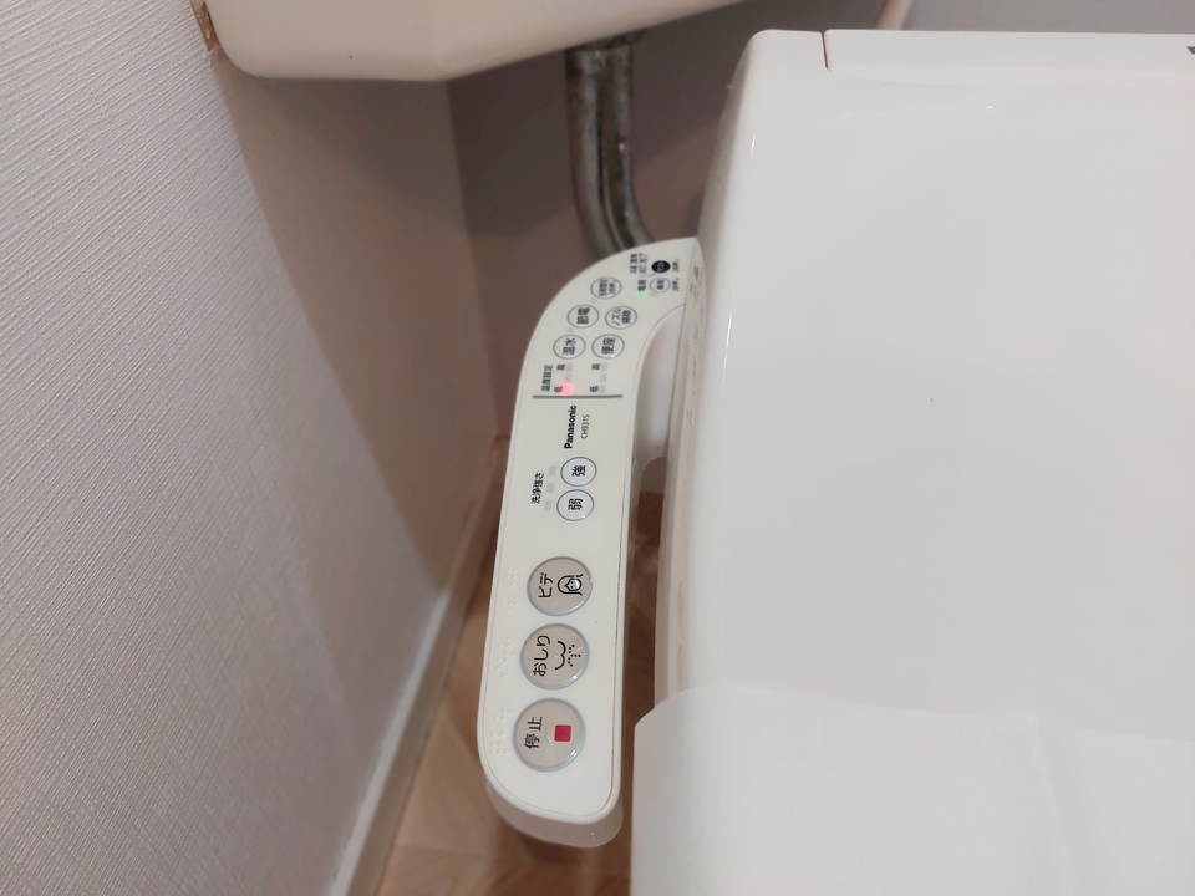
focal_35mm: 24
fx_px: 829
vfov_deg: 56.8
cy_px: 448
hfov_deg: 71.6
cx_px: 598
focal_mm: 5.23
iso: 160
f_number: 1.8
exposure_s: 1/24
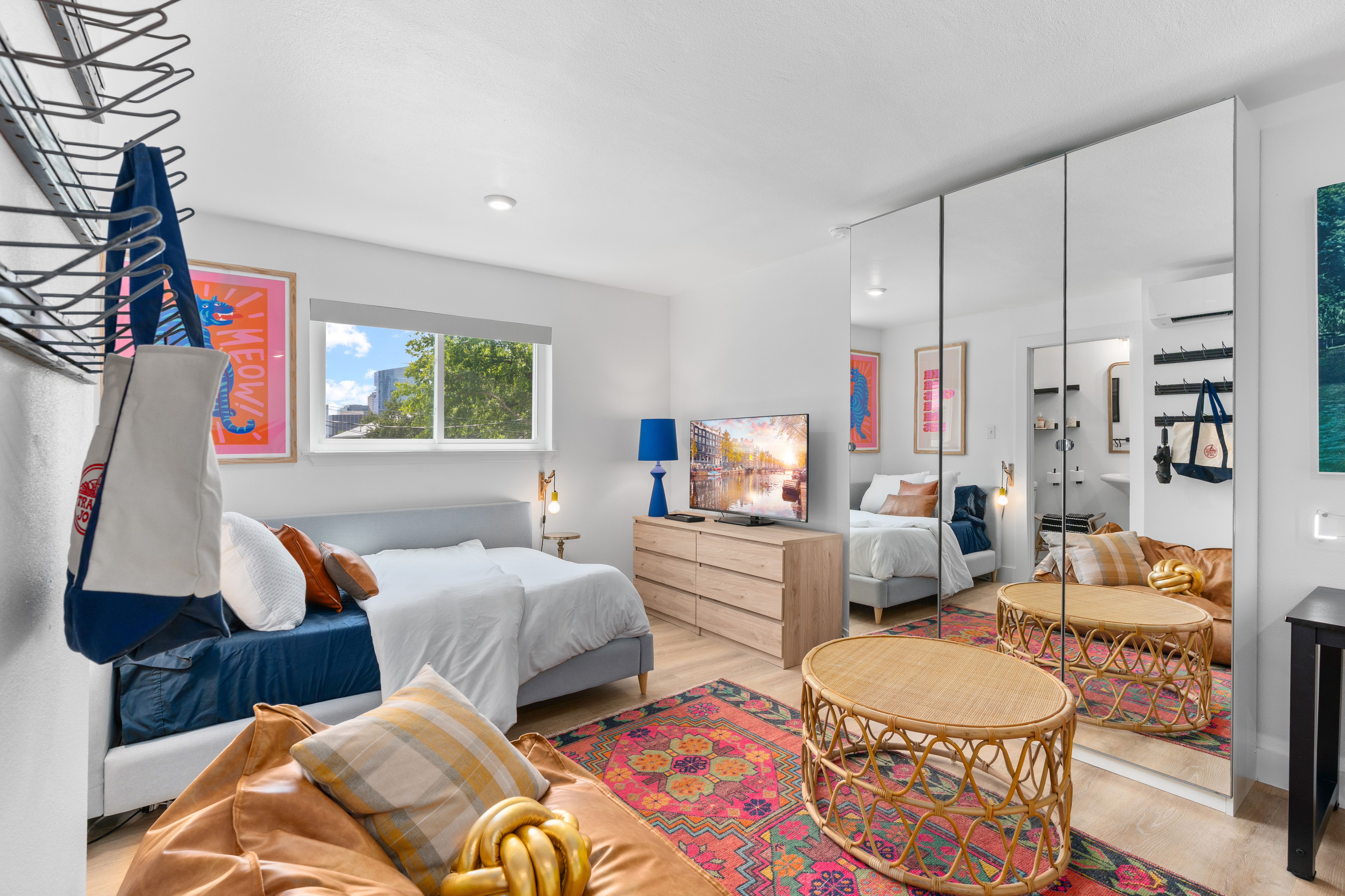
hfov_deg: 96.7
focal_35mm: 16
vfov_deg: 73.7
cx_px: 672
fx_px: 598
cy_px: 448
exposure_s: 1/3
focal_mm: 16
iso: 200
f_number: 9
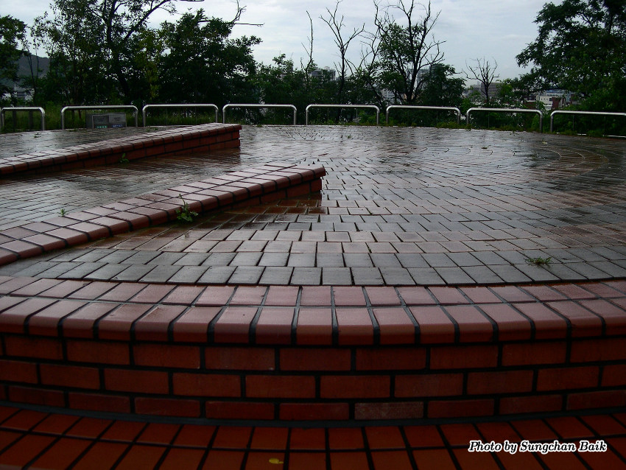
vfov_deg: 37.7
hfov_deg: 49.0
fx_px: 687
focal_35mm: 38
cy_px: 235
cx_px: 313
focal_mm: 8
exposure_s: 1/524
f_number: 2.8
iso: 100
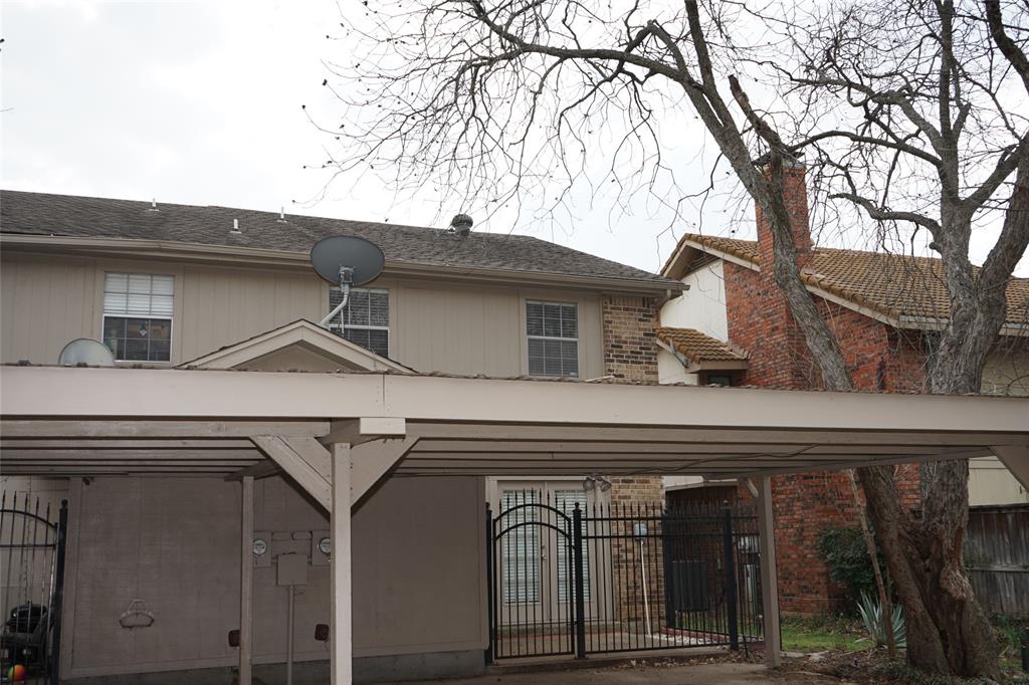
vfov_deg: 36.8
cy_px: 342
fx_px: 1029
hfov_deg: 53.1
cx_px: 514
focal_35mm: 36
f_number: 8
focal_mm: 36
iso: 100
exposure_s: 1/125
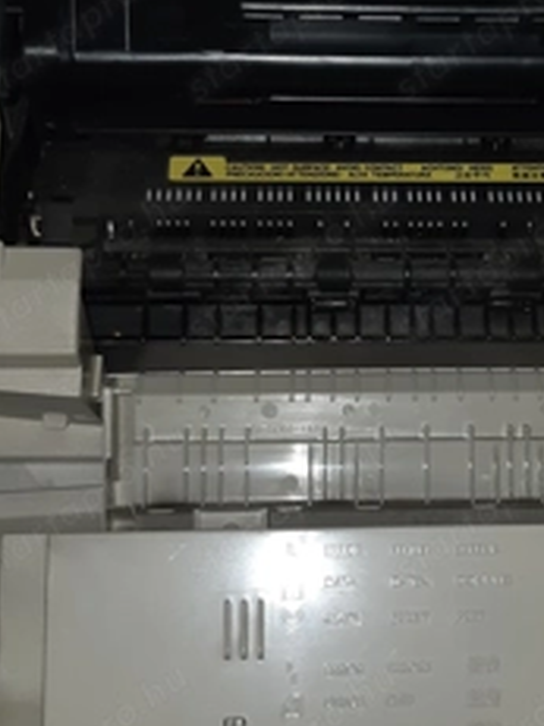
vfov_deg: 42.0
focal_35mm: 45
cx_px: 415
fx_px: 944
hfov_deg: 31.5
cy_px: 314
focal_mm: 3.93
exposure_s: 1/100
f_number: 1.7
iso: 80
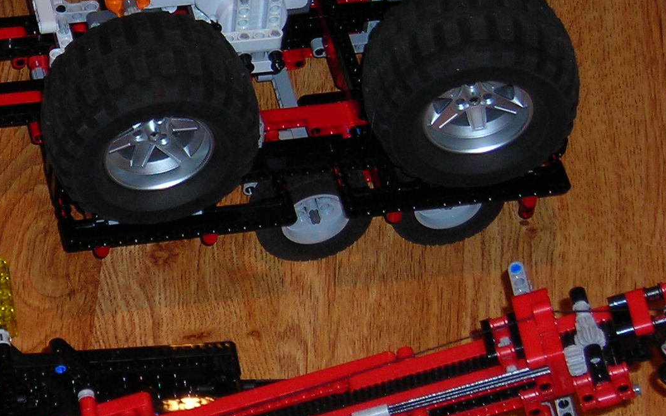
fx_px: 3648
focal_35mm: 201
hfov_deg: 10.3
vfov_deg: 6.5
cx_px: -64
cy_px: 278
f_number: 4.2
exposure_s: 1/60.1
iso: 93
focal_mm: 12.7
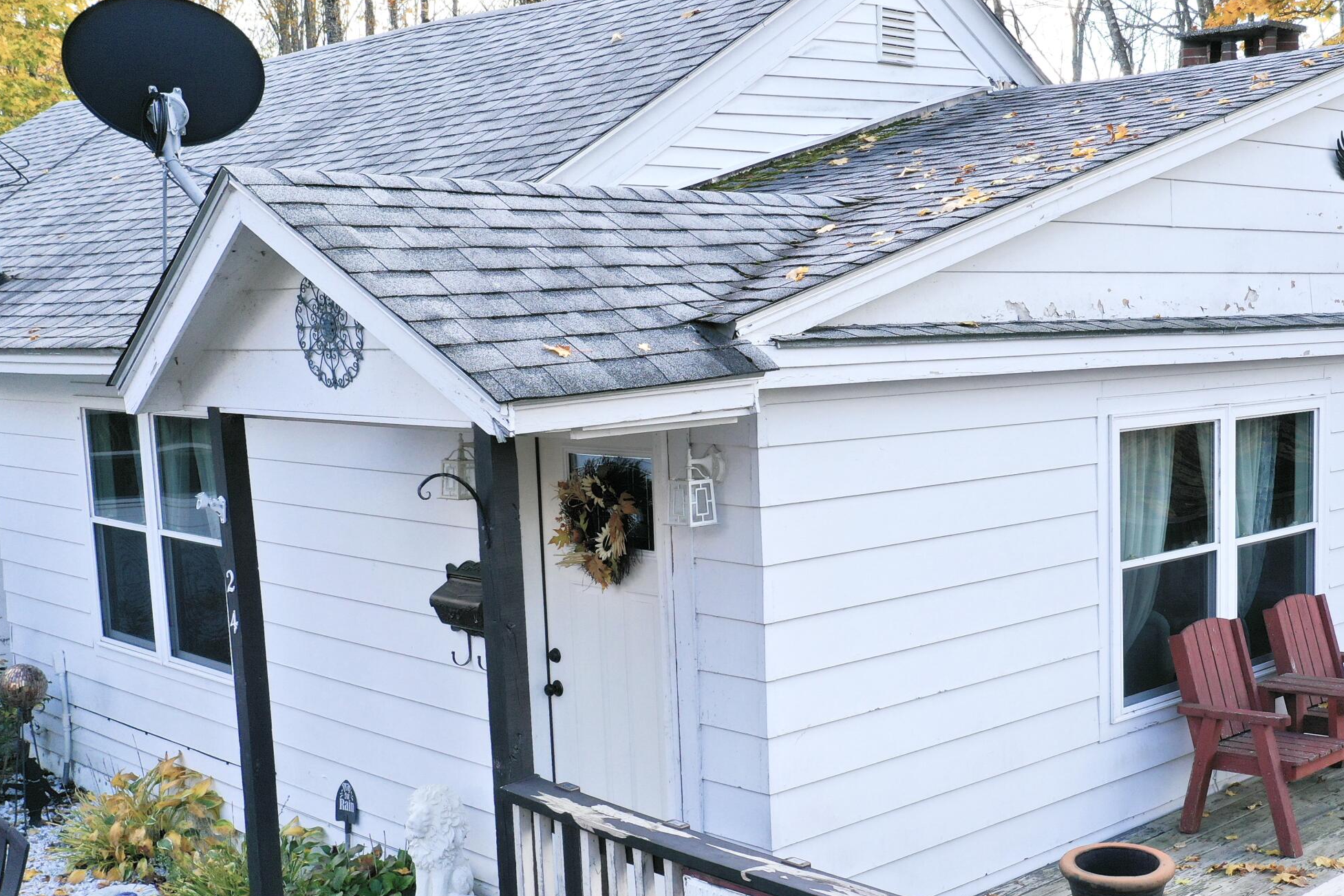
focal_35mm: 43
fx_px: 1605
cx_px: 908
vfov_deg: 31.0
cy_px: 580
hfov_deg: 44.7
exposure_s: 1/200
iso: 100
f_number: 5
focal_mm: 10.26
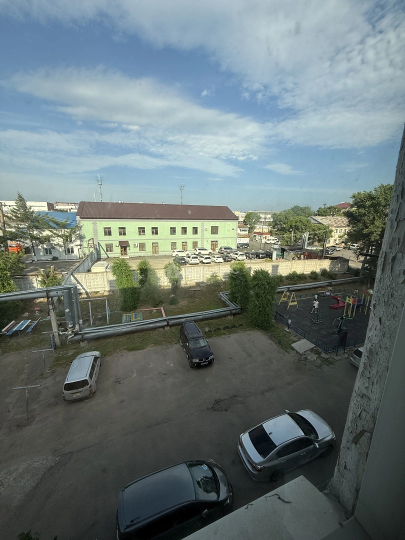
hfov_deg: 85.7
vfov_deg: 102.1
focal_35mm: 14
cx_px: 202
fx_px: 218
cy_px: 270
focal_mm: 2.22
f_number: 2.2
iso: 50
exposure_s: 1/1312
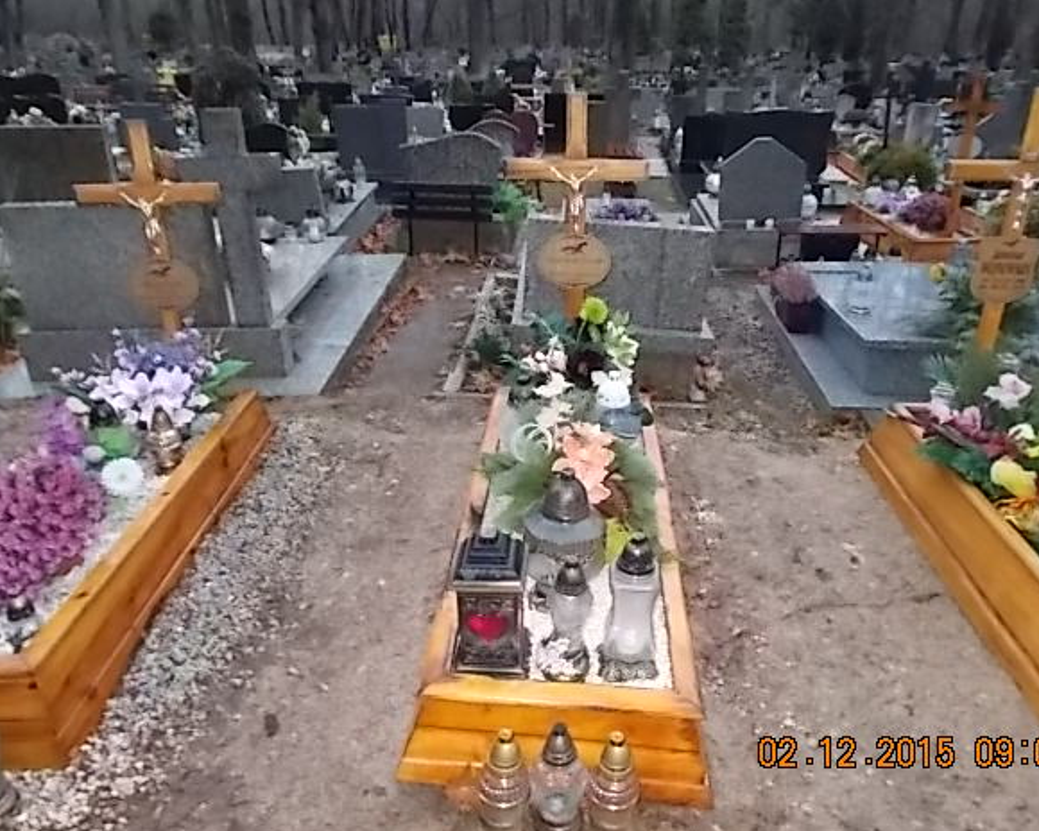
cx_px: 557
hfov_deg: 62.1
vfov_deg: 51.5
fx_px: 861
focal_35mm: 28
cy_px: 424
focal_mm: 4.6
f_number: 3.2
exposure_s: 1/25
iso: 400
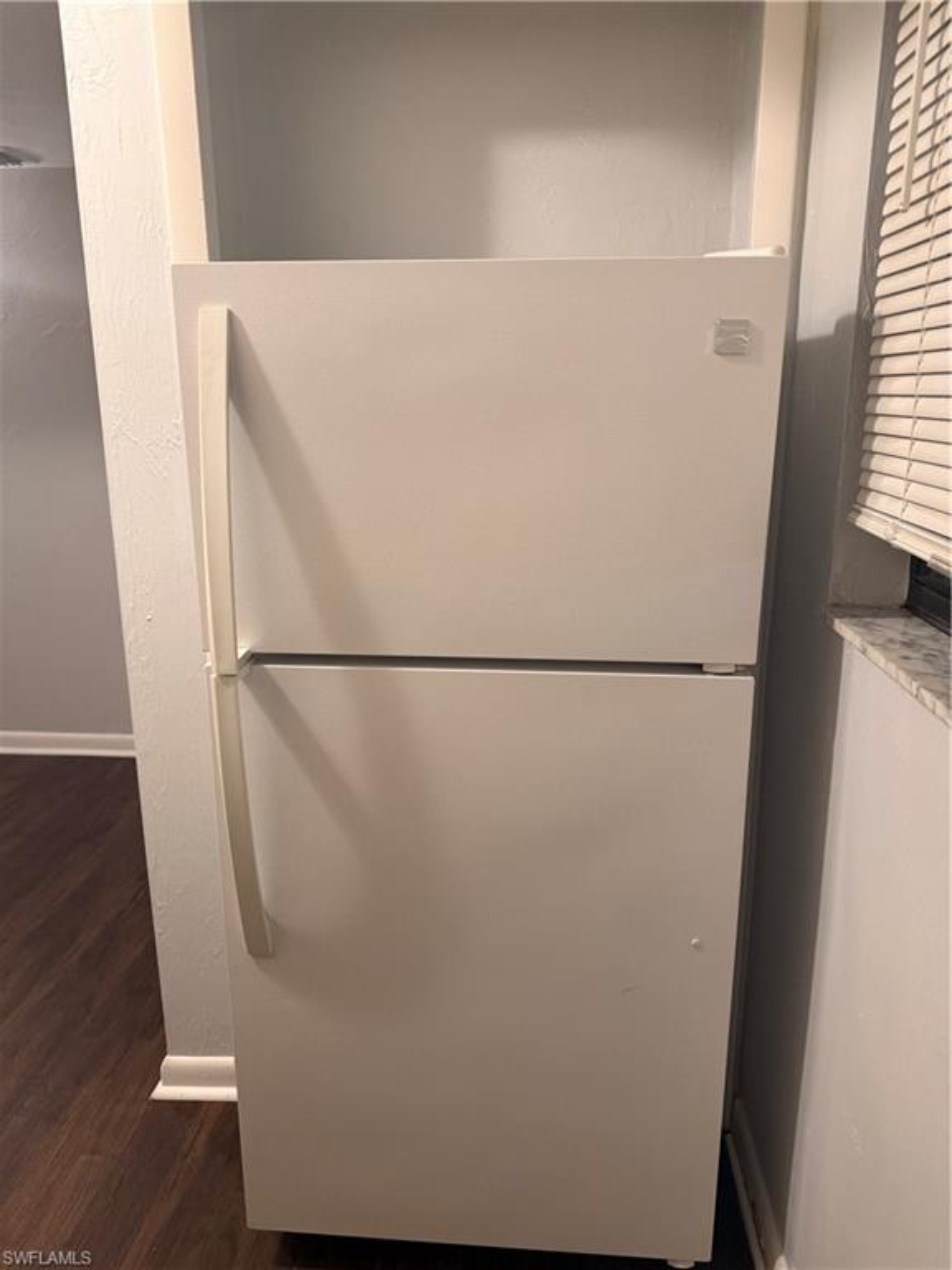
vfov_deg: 71.6
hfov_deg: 56.8
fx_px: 880
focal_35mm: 24
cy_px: 635
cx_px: 476
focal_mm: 6.76
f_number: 1.78
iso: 250
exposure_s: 1/60
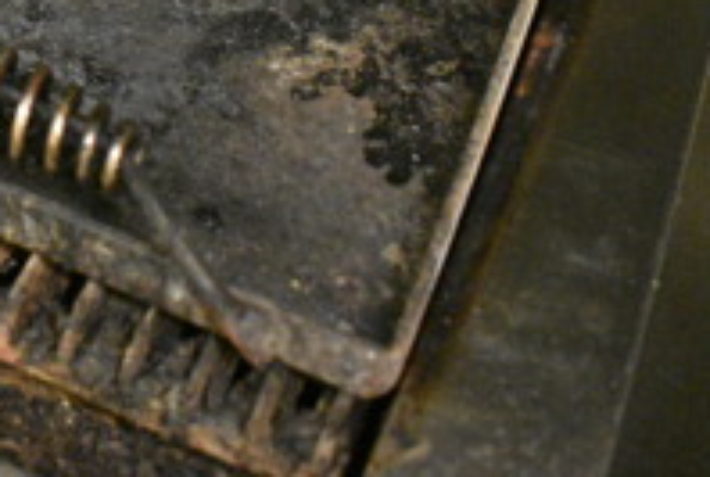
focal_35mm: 83
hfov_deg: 22.5
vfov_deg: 15.3
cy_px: -226
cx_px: -143
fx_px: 1641
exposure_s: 1/125
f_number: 3.5
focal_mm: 18
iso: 5000
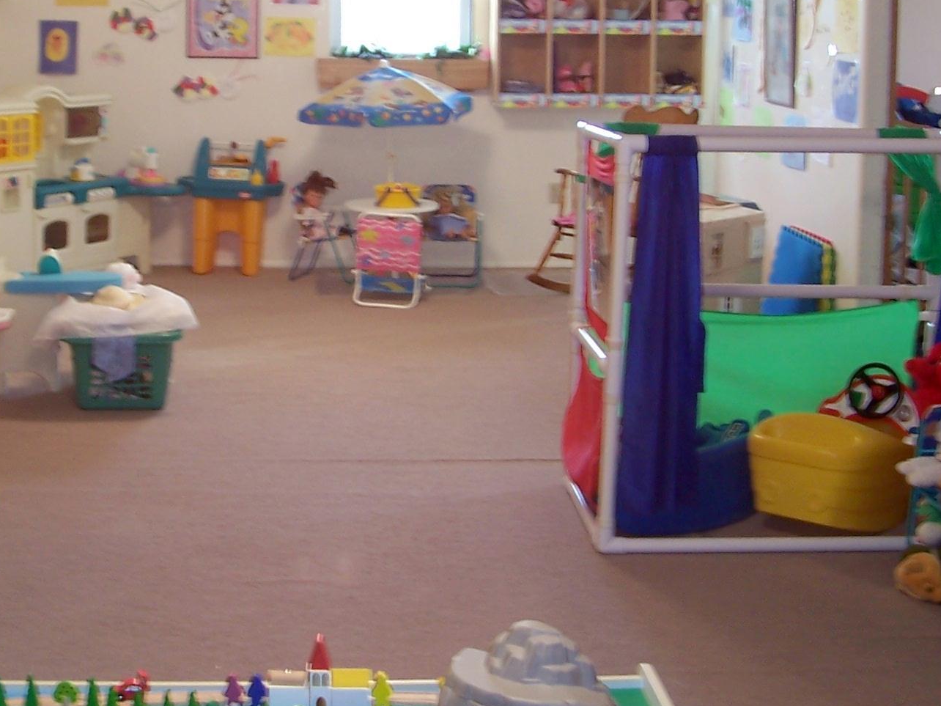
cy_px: 193
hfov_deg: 31.5
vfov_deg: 23.8
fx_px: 1658
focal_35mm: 61
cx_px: 345
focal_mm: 5.6
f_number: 2.7
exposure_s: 1/8
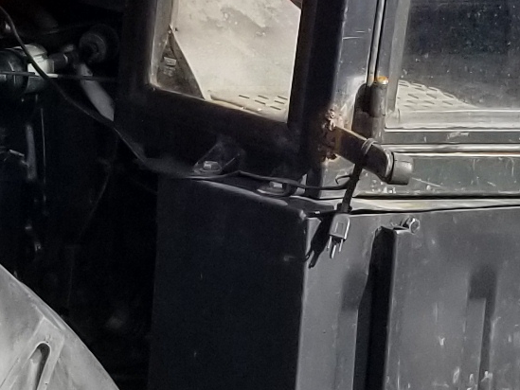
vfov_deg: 7.7
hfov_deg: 10.3
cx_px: 119
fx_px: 2870
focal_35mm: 191
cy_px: 7
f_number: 1.7
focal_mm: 4.25
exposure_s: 1/2368
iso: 50
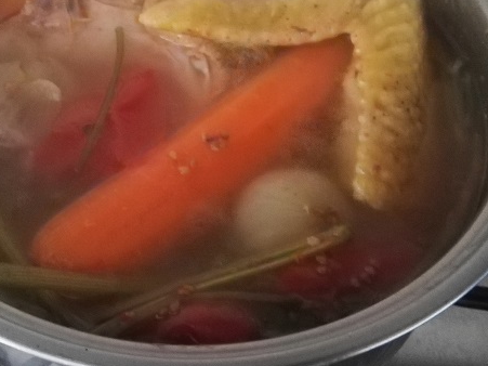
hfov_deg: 30.3
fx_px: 888
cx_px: 136
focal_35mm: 63
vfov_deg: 23.2
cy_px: 127
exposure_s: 1/16.7
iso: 1600
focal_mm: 3.8
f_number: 2
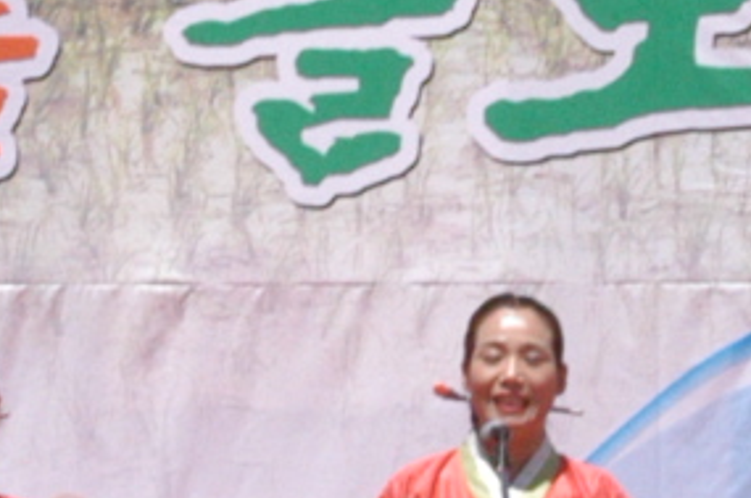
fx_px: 7851
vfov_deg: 3.6
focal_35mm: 377
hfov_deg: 5.5
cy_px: 274
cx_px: 472
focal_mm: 32
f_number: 14
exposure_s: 1/750
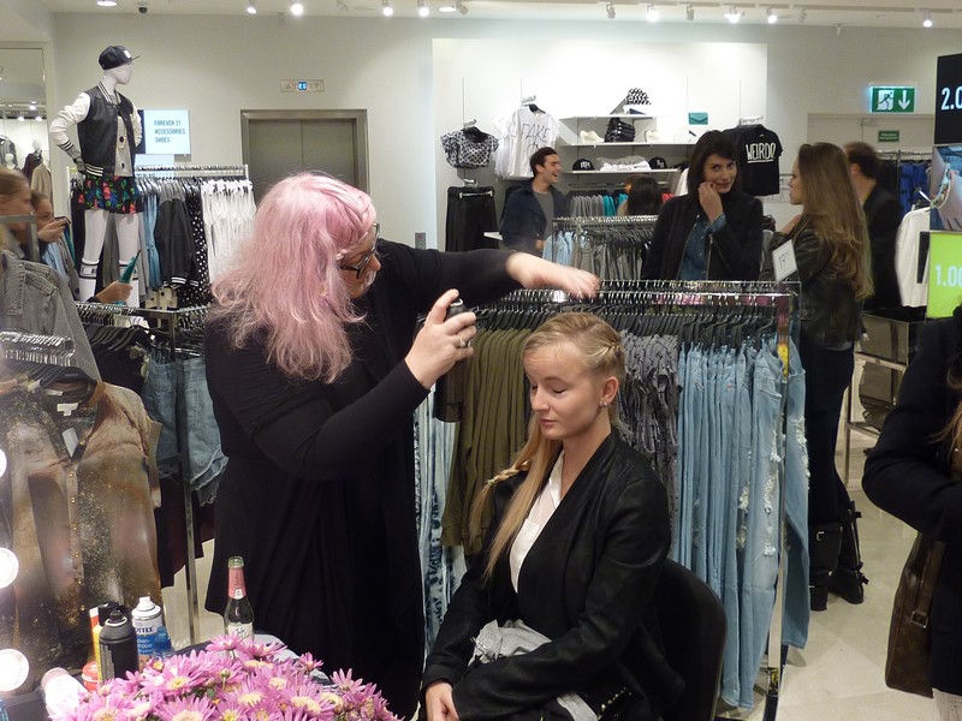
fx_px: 1056
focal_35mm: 38
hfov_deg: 49.0
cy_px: 360
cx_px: 481
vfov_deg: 37.7
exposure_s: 1/30
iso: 125
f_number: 3.3
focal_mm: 4.4
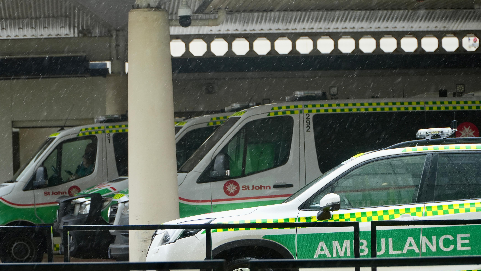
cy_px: 167
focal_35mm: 159
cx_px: 228
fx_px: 2028
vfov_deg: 7.6
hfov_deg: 13.5
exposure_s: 1/320
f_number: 4
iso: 400
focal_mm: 86
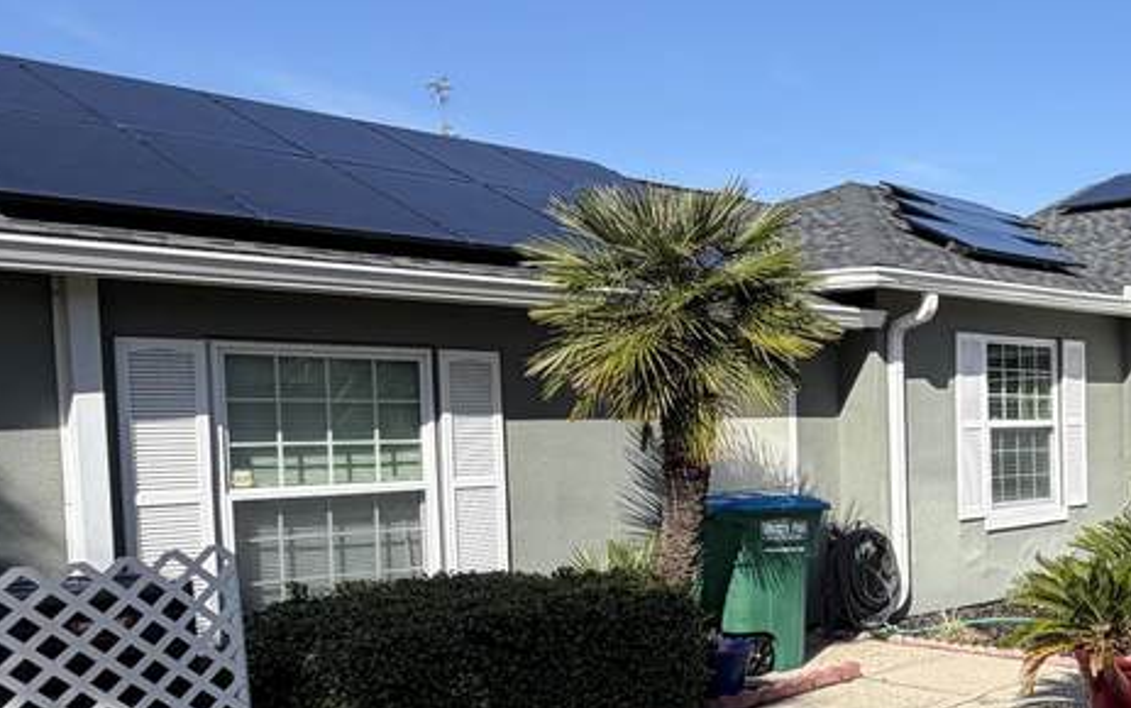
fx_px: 1265
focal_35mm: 41
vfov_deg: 30.9
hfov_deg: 42.9
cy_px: 500
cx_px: 1075
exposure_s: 1/770
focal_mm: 2.22
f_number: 2.2
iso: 25
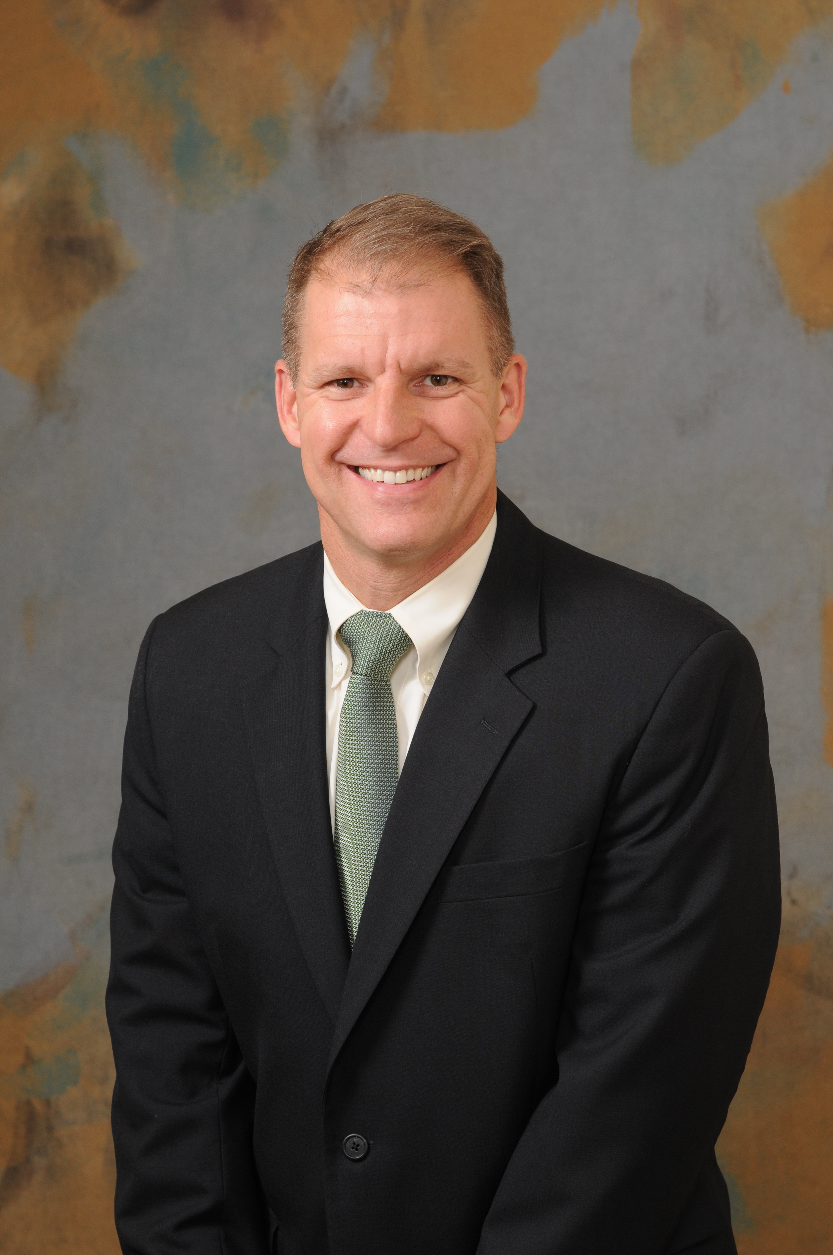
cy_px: 628
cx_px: 416
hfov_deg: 11.4
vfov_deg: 17.1
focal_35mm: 120
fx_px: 4175
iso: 320
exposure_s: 1/200
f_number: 6.3
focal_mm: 80
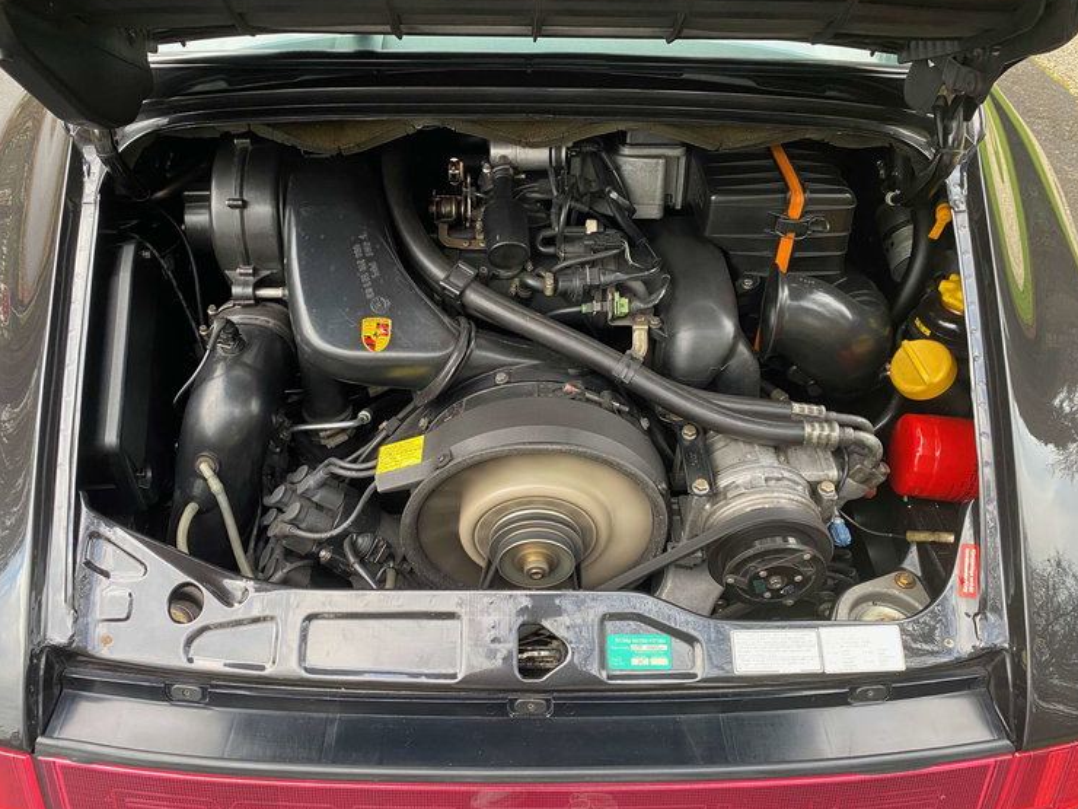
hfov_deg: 65.3
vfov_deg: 51.4
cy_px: 398
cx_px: 533
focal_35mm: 27
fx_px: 841
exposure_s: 1/60
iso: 160
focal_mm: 4.25
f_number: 1.8
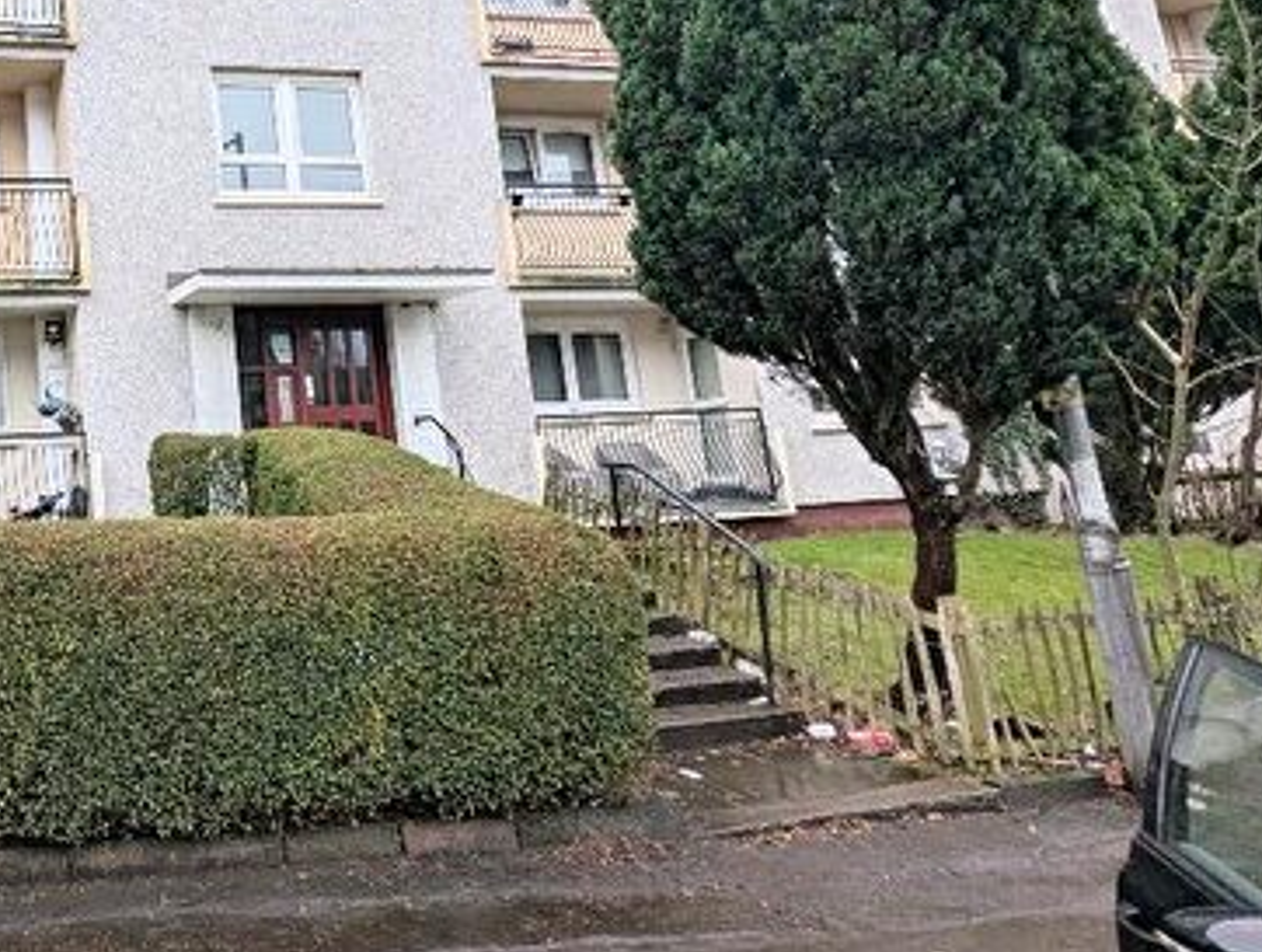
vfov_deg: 54.2
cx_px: 78
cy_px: 340
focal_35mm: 25
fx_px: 913
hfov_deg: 57.3
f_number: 2.2
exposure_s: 1/146
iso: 46
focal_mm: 1.95
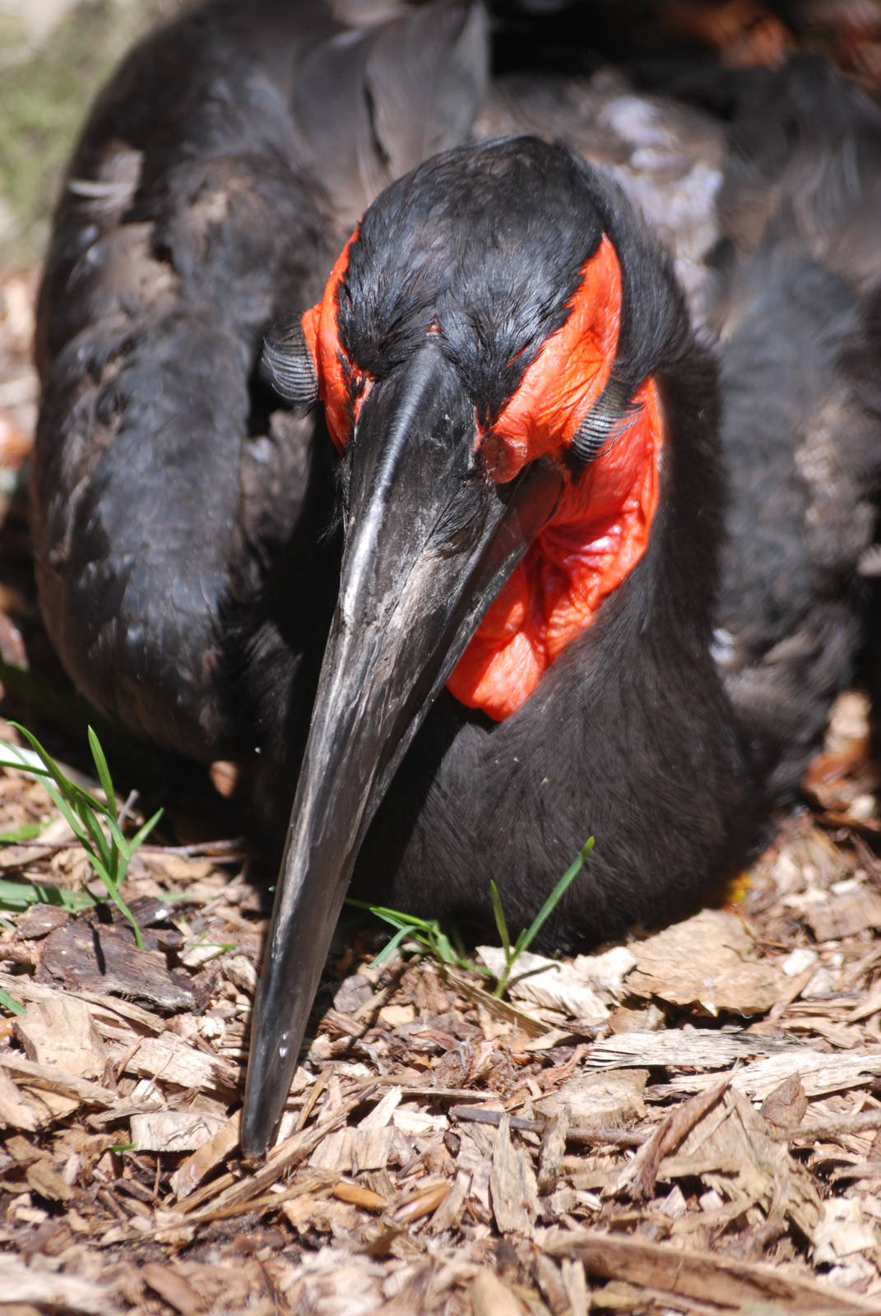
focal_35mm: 292
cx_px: 440
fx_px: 10706
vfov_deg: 7.0
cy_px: 658
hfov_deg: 4.7
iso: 280
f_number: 5
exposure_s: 1/500
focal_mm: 195
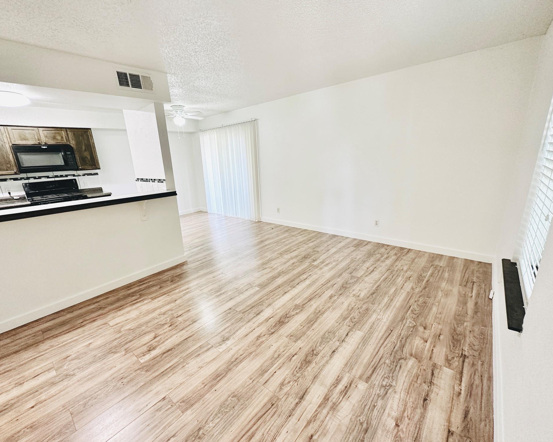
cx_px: 268
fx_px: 246
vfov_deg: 84.0
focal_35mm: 15
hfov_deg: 96.8
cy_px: 225
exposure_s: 1/60
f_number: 2.2
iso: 160
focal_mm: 2.22
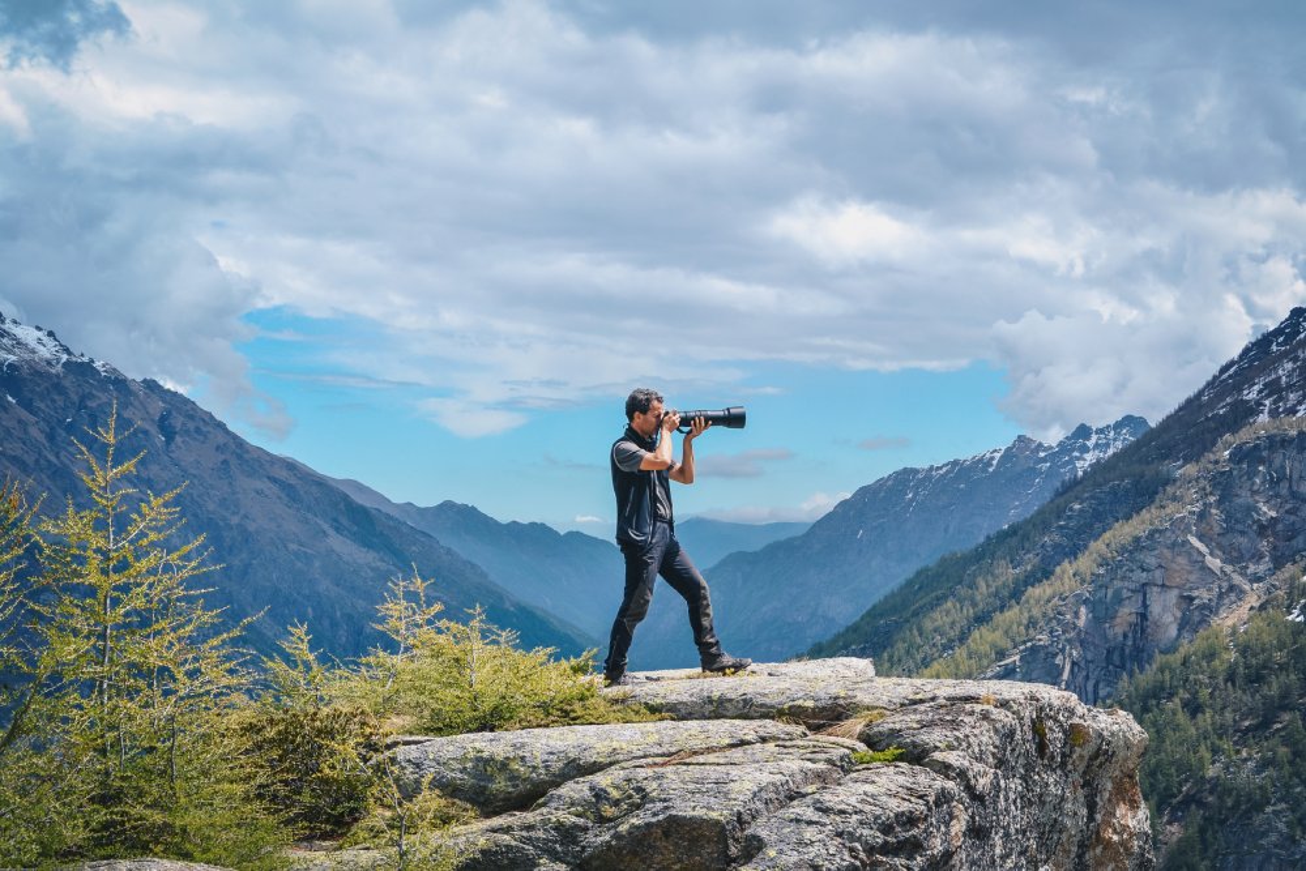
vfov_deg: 29.9
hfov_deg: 43.6
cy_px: 436
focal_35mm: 45
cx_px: 653
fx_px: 1633
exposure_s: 1/500
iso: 200
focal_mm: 30
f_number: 8
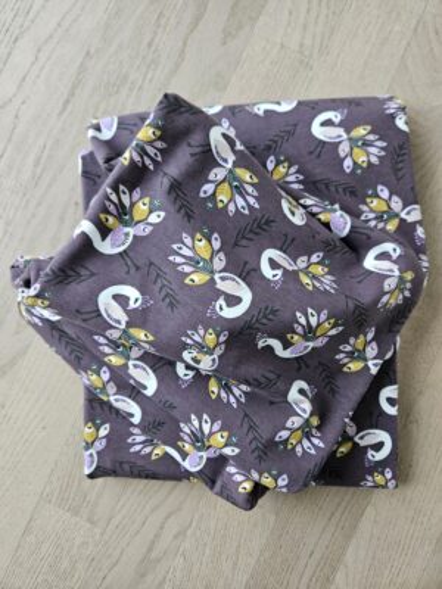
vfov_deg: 73.9
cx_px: 221
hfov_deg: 58.9
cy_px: 294
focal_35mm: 23
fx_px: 392
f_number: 1.8
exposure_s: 1/100
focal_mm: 5.4
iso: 640
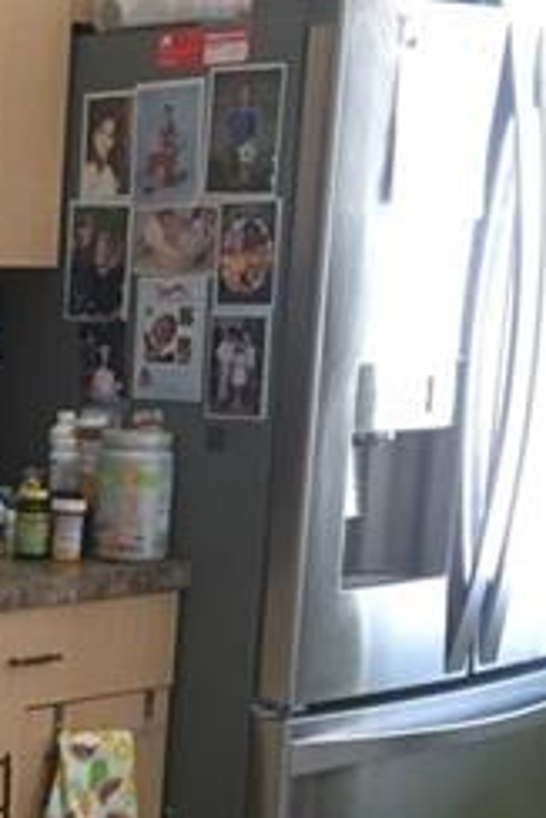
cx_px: -238
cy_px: 805
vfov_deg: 20.8
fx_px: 2158
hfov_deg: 13.7
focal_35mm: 95
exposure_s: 1/30
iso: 160
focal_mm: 4.15
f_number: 2.2
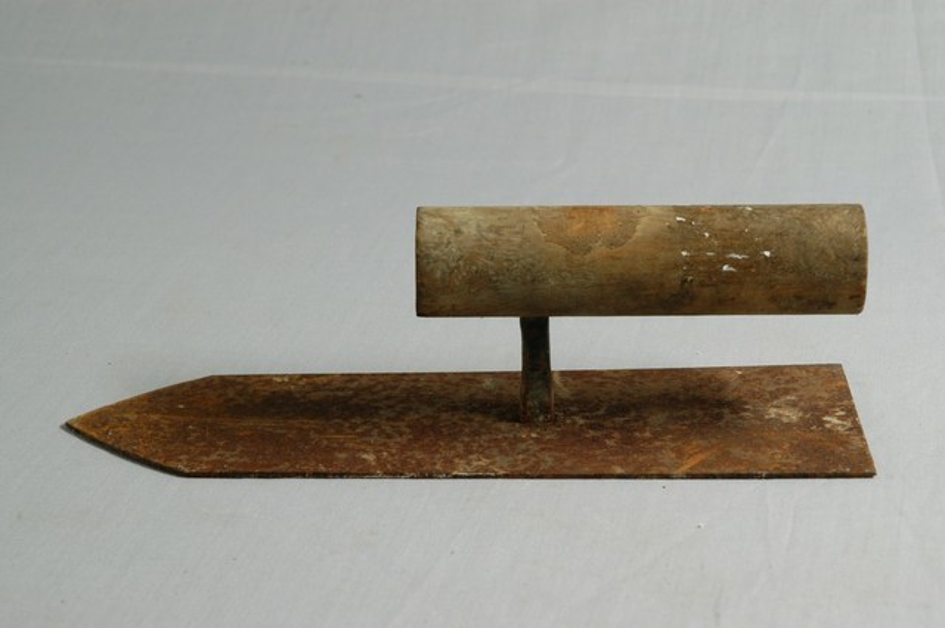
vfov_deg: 13.0
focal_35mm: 105
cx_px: 472
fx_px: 2753
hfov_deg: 19.5
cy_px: 314
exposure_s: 1/8
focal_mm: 70
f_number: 10
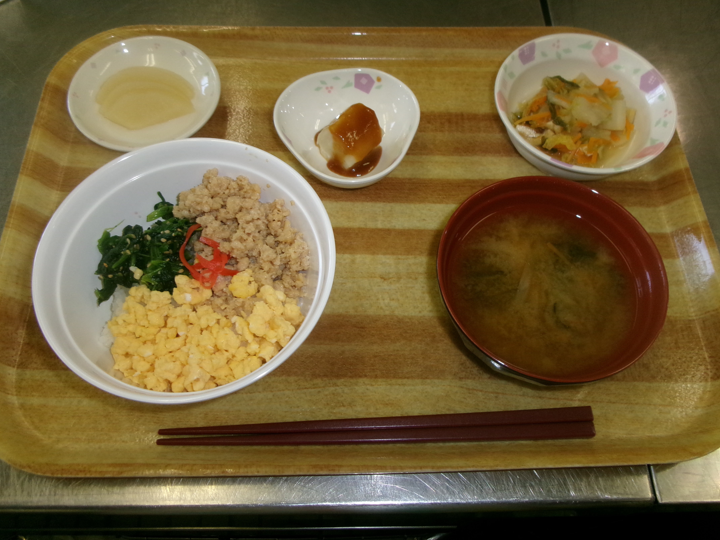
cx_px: 352
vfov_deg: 46.8
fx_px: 624
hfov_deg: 60.0
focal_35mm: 30
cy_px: 258
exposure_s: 1/60
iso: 200
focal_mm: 5.1
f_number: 3.9
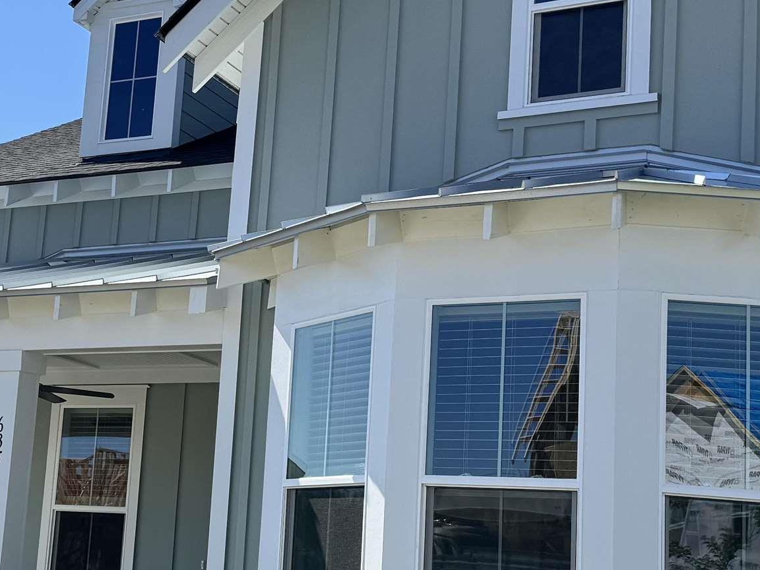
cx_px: 216
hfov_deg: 29.9
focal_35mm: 64
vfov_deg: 22.9
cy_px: 349
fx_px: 1405
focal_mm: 6.76
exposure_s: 1/4950
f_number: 1.78
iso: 80
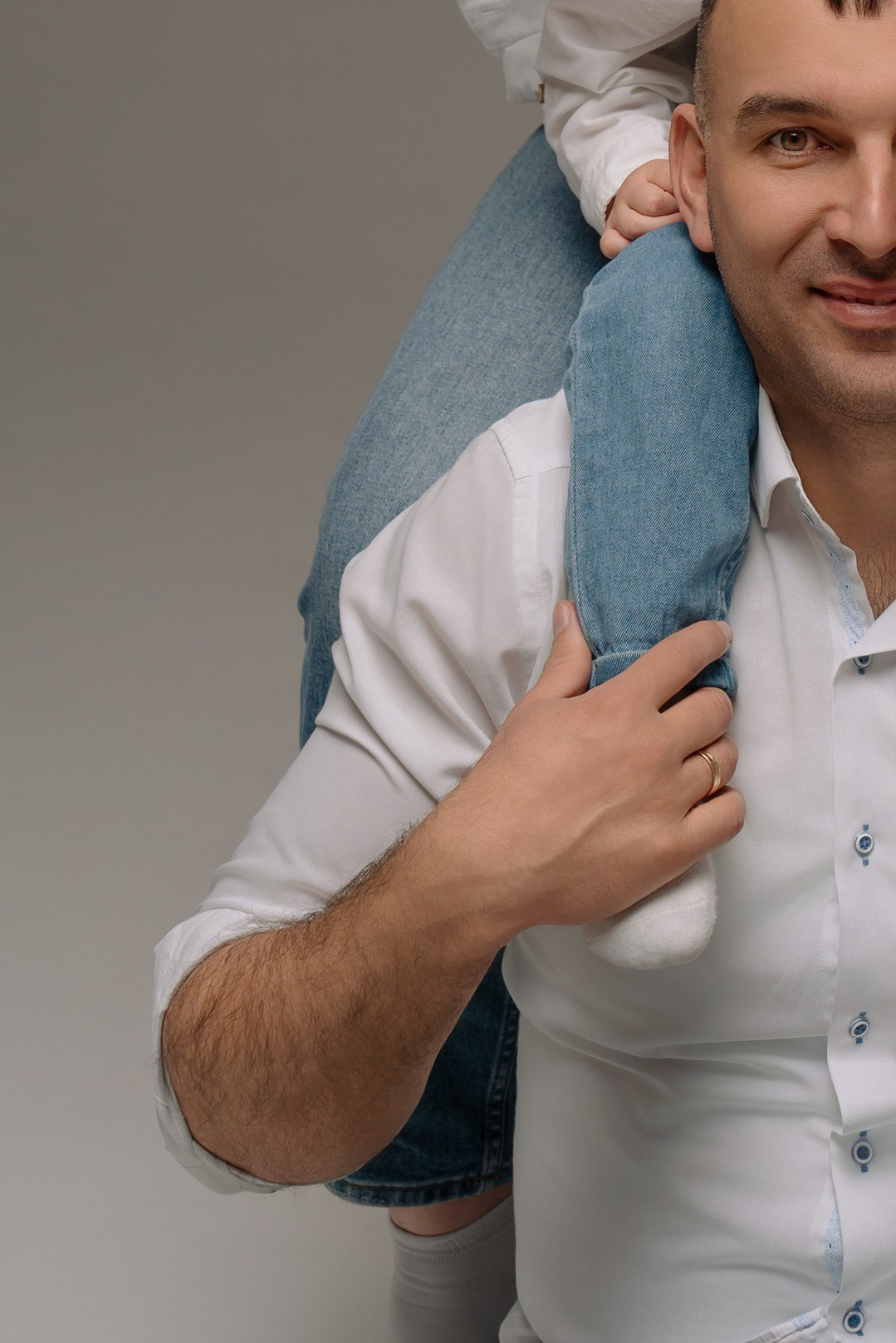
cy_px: -88
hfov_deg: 9.7
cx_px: 919
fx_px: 5225
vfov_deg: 14.4
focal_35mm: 140
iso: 125
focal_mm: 59
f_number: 5
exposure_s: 1/160
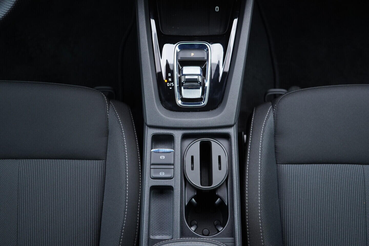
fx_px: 369
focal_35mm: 36
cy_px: 123
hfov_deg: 53.1
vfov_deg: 36.9
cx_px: 184
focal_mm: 24
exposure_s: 1/40
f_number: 2.8
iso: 400
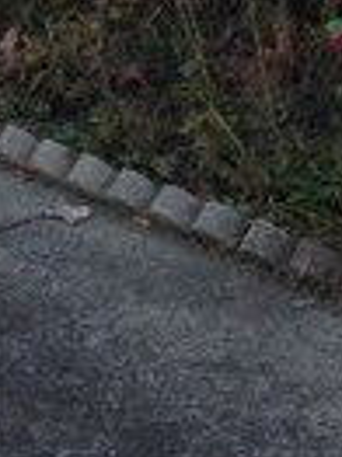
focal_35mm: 193
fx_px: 2547
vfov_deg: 9.0
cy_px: -729
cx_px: 38
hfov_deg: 7.7
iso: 50
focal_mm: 4.12
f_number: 2.4
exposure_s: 1/337
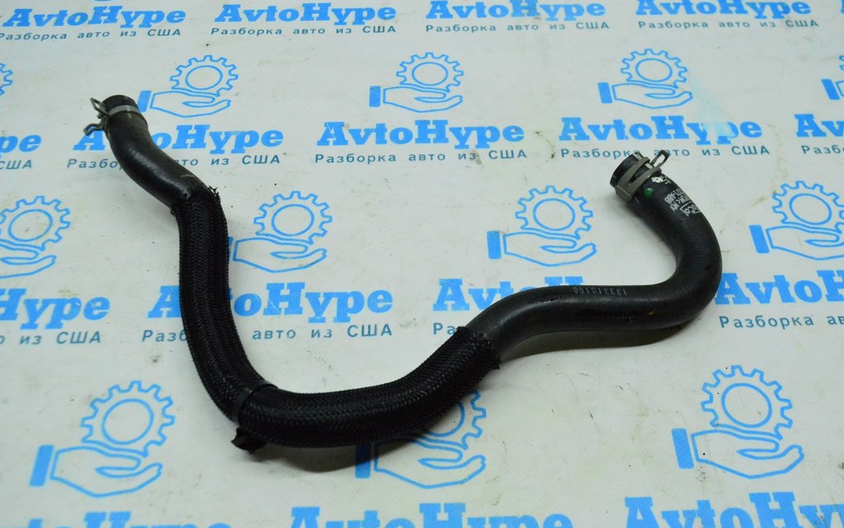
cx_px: 425
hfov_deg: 54.6
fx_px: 817
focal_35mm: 36
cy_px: 282
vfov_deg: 35.8
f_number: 6.3
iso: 6400
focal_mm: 23
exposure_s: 1/640
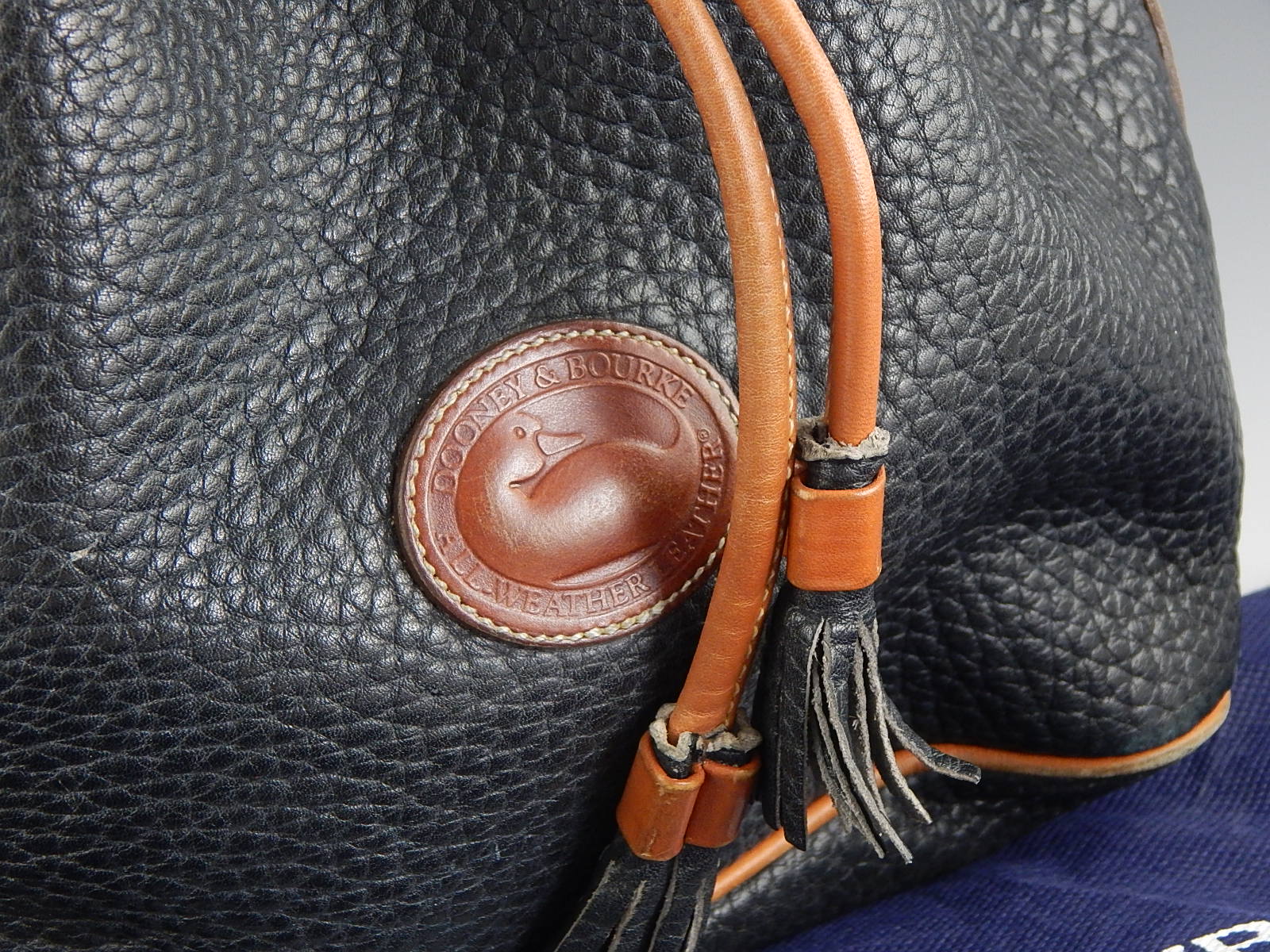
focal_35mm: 85
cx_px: 635
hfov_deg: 23.0
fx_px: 3119
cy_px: 476
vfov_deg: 17.4
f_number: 4.3
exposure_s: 1/25
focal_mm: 15.3
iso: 400
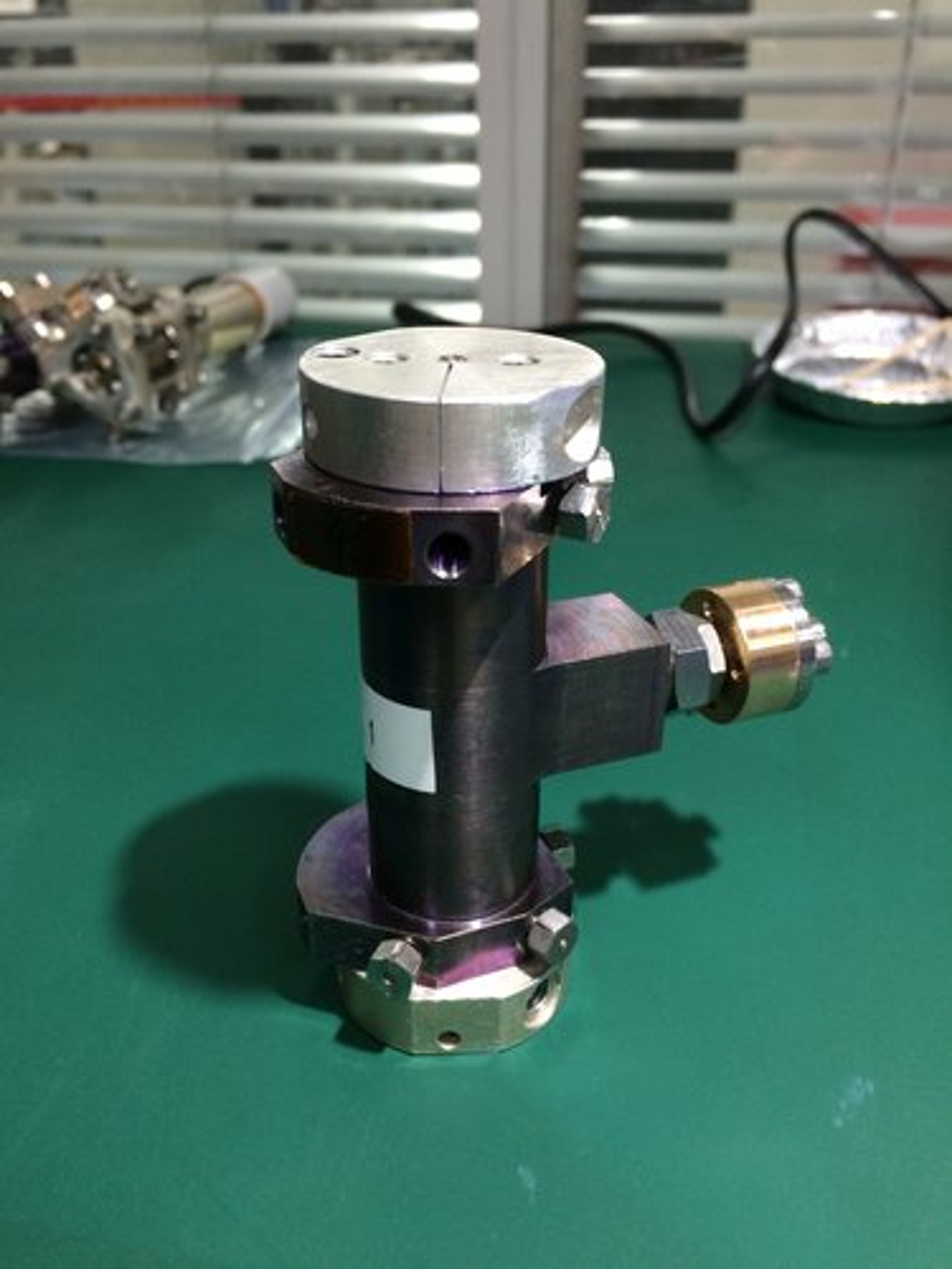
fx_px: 1063
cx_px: 476
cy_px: 634
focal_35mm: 29
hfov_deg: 48.2
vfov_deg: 61.7
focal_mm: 4.15
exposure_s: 1/30
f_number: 2.2
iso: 125
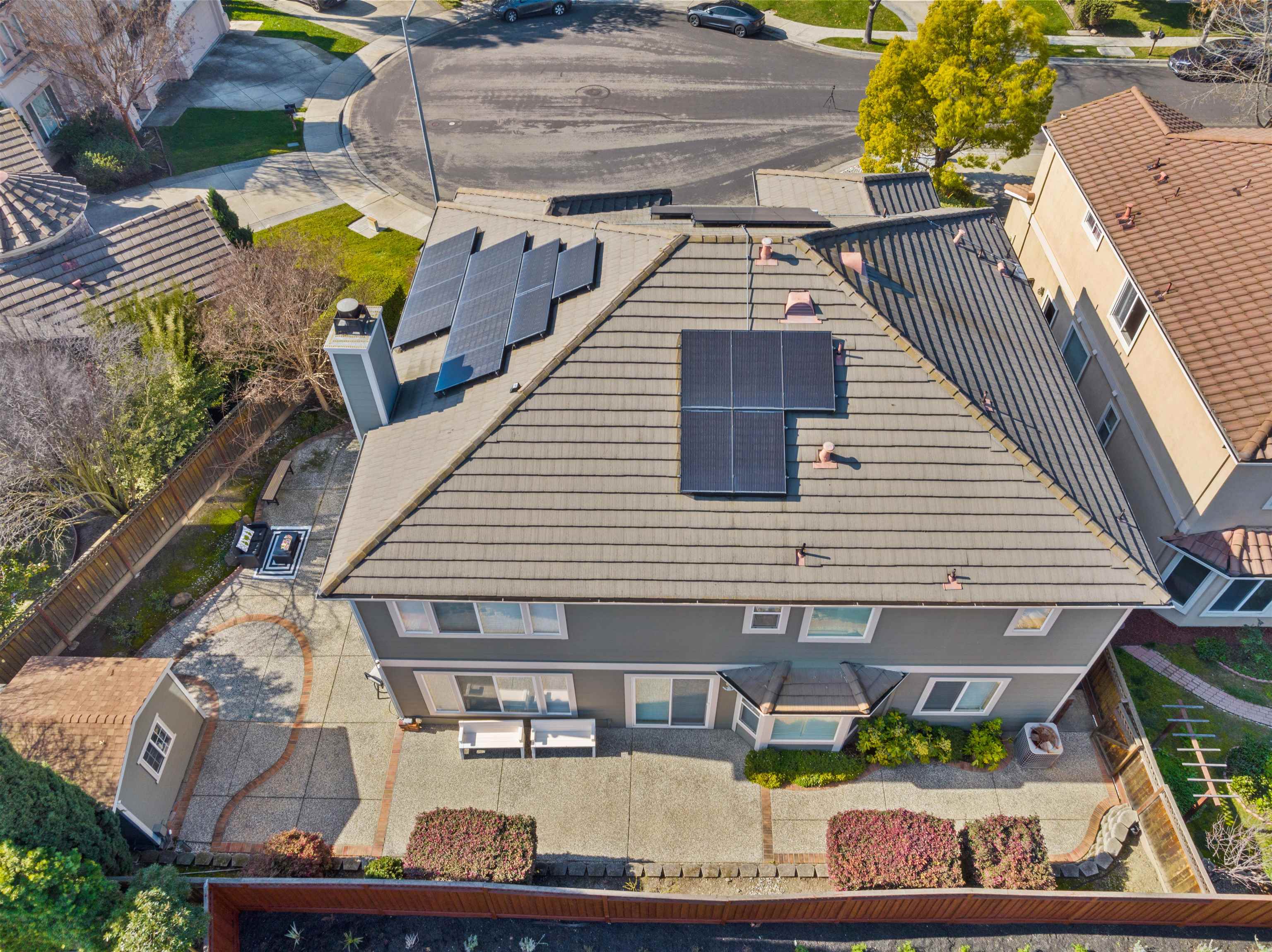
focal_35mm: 24
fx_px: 881
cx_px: 636
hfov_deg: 71.6
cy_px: 476
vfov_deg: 56.8
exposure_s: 1/2
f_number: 9
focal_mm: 12.29
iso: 200
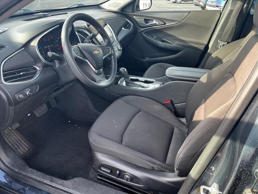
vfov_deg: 53.1
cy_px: 97
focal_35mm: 26
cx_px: 129
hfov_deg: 67.3
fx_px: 194
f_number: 1.5
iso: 40
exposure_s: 1/121
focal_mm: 5.7
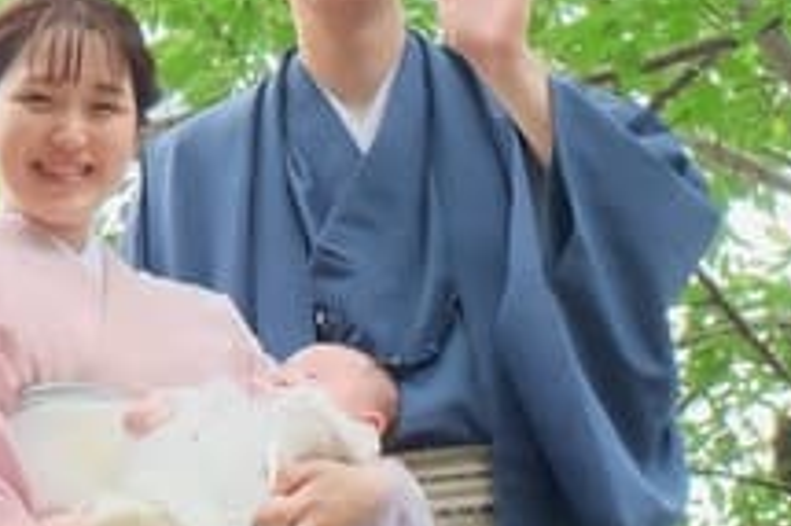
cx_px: -449
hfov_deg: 12.1
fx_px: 3535
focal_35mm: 161
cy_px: -618
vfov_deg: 8.0
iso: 1600
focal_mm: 16
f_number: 8
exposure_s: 1/125
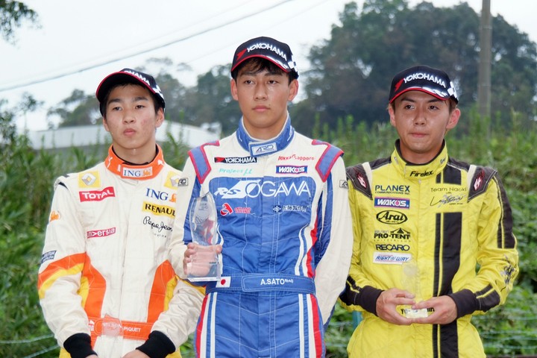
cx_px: 268
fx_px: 2014
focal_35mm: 135
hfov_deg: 15.2
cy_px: 179
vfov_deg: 10.2
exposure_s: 1/100
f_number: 5.3
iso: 200
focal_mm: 90
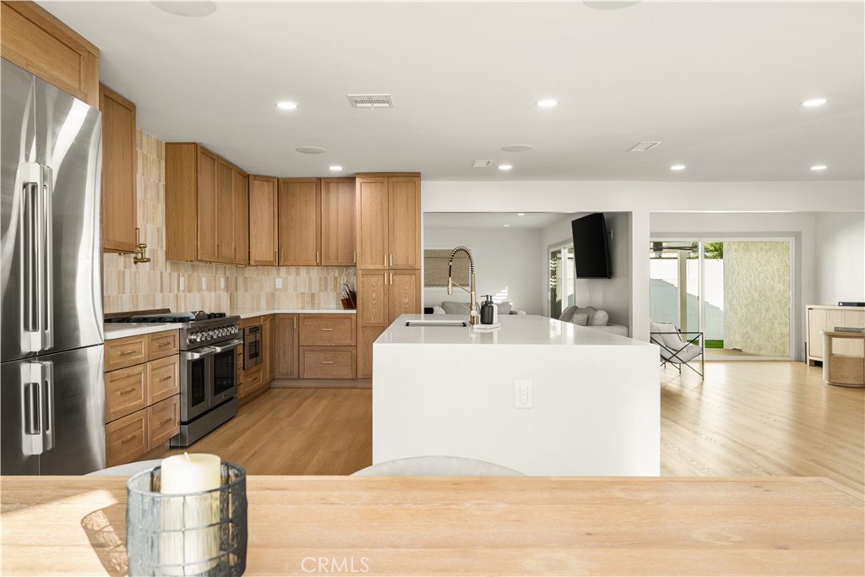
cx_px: 432
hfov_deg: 72.6
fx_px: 589
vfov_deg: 52.2
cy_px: 288
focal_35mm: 24
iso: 100
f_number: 6.3
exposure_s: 1/20
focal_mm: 24.5
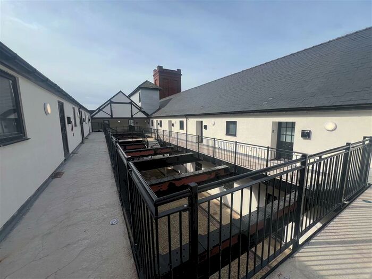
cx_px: 186
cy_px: 140
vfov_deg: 89.9
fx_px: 140
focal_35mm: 13
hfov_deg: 106.2
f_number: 1.8
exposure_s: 1/1575
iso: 32
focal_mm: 1.57
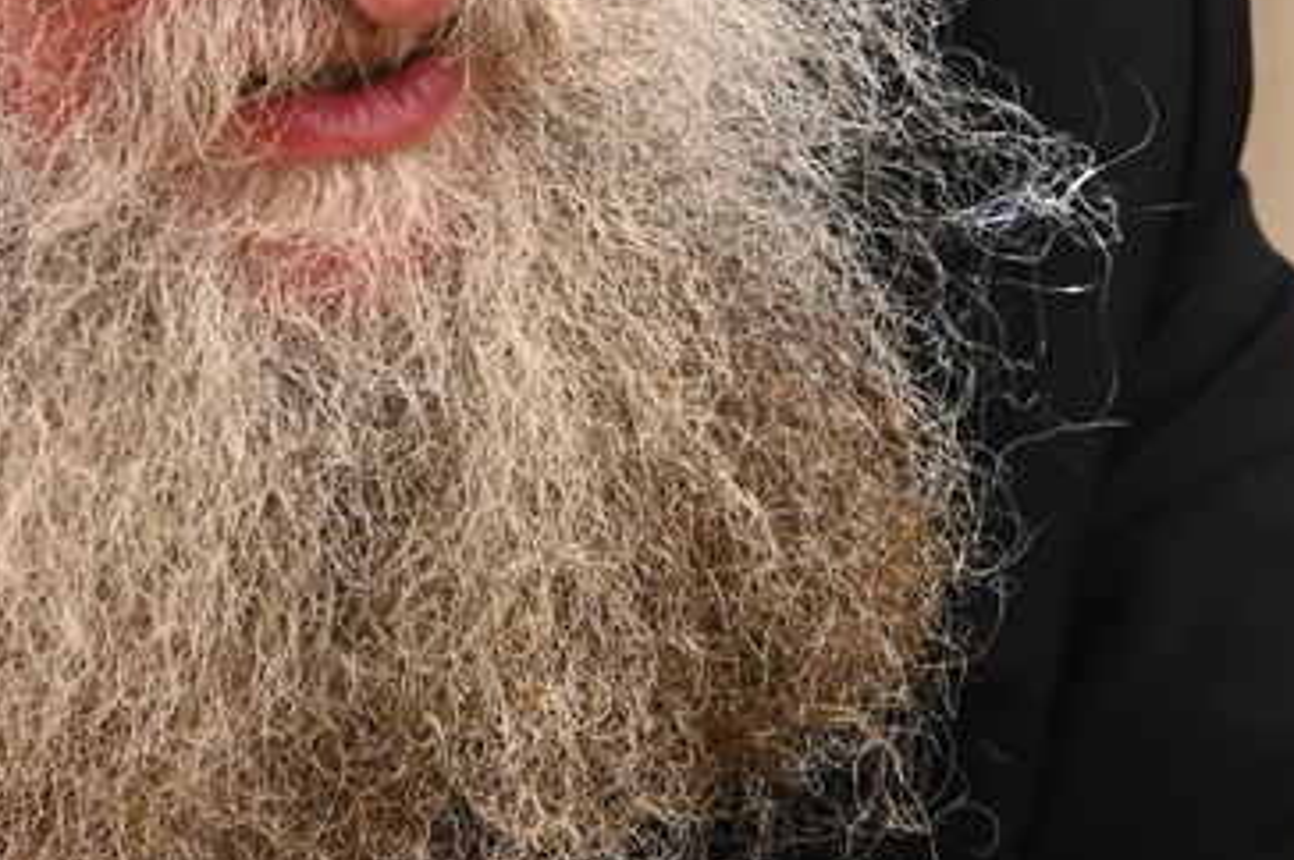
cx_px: 132
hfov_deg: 13.2
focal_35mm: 154
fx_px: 5530
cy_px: -78
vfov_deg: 8.8
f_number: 3.5
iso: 2000
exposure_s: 1/160
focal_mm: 40
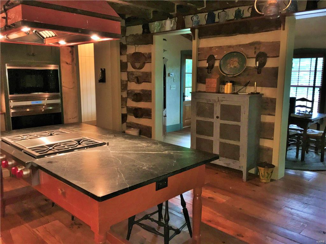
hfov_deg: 61.7
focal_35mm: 29
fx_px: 273
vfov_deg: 48.2
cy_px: 122
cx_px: 163
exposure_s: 1/16
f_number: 2.2
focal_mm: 4.15
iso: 80
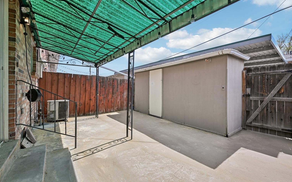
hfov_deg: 101.4
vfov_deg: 74.7
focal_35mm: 15
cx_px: 150
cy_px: 86
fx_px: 119
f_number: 11
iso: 64
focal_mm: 14
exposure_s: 1/30
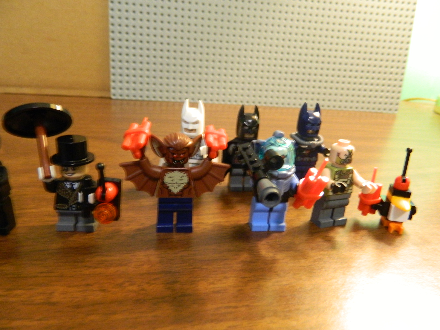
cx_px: 220
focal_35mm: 25
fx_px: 318
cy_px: 165
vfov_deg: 54.9
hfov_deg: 69.4
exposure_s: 1/10
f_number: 3.1
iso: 400
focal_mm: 4.5
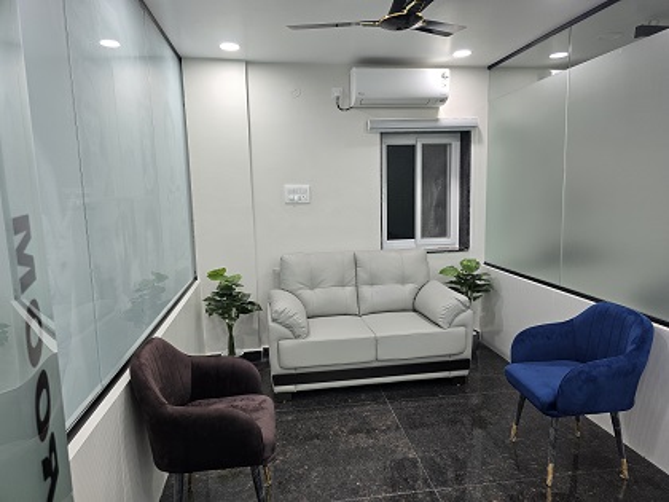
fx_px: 445
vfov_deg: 58.9
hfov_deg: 73.9
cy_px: 251
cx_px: 334
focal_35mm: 23
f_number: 1.7
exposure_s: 1/100
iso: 100
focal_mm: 6.3
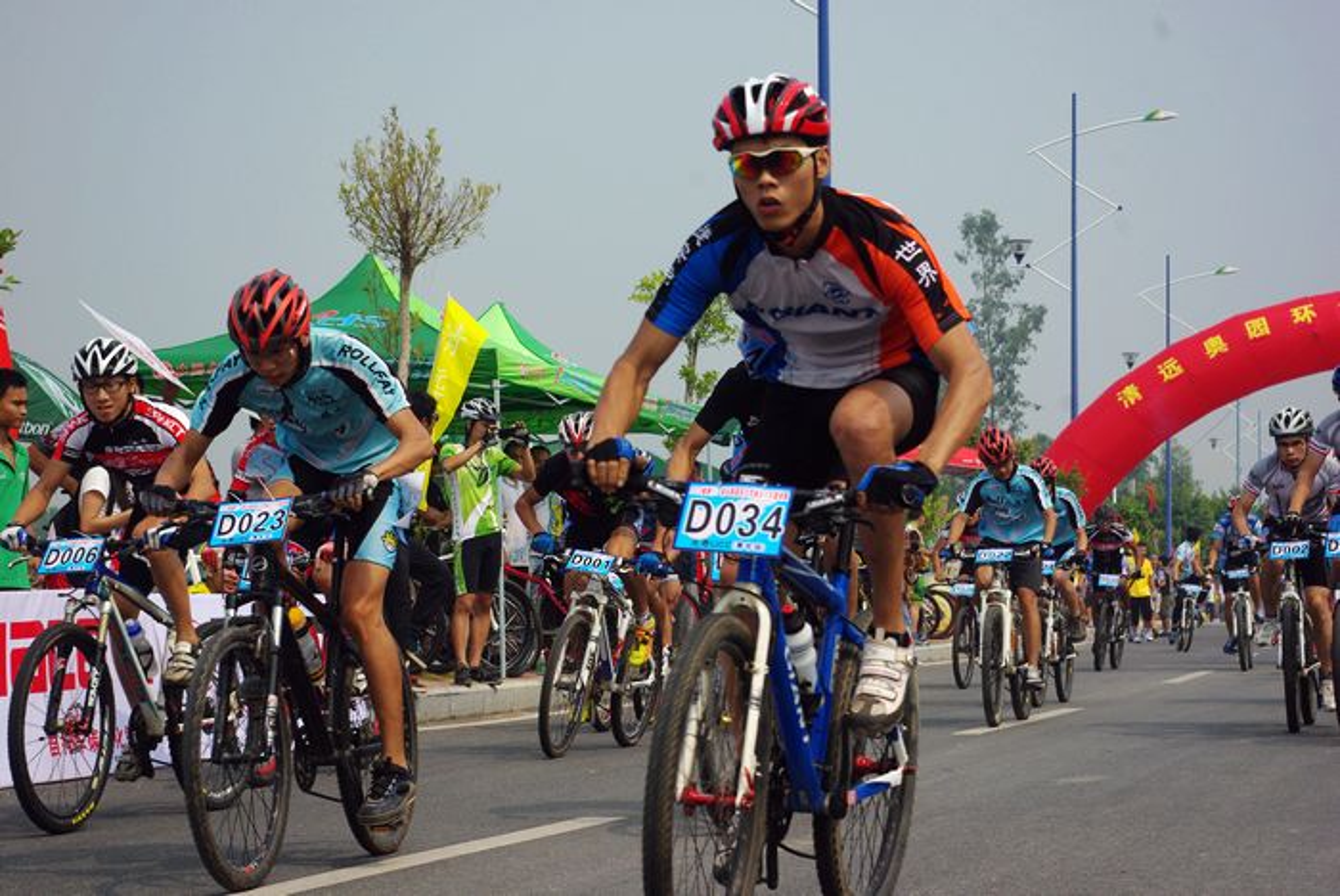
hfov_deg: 24.7
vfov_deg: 16.7
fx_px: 3055
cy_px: 448
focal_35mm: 82
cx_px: 670
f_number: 8
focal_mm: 55
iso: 400
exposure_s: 1/1000
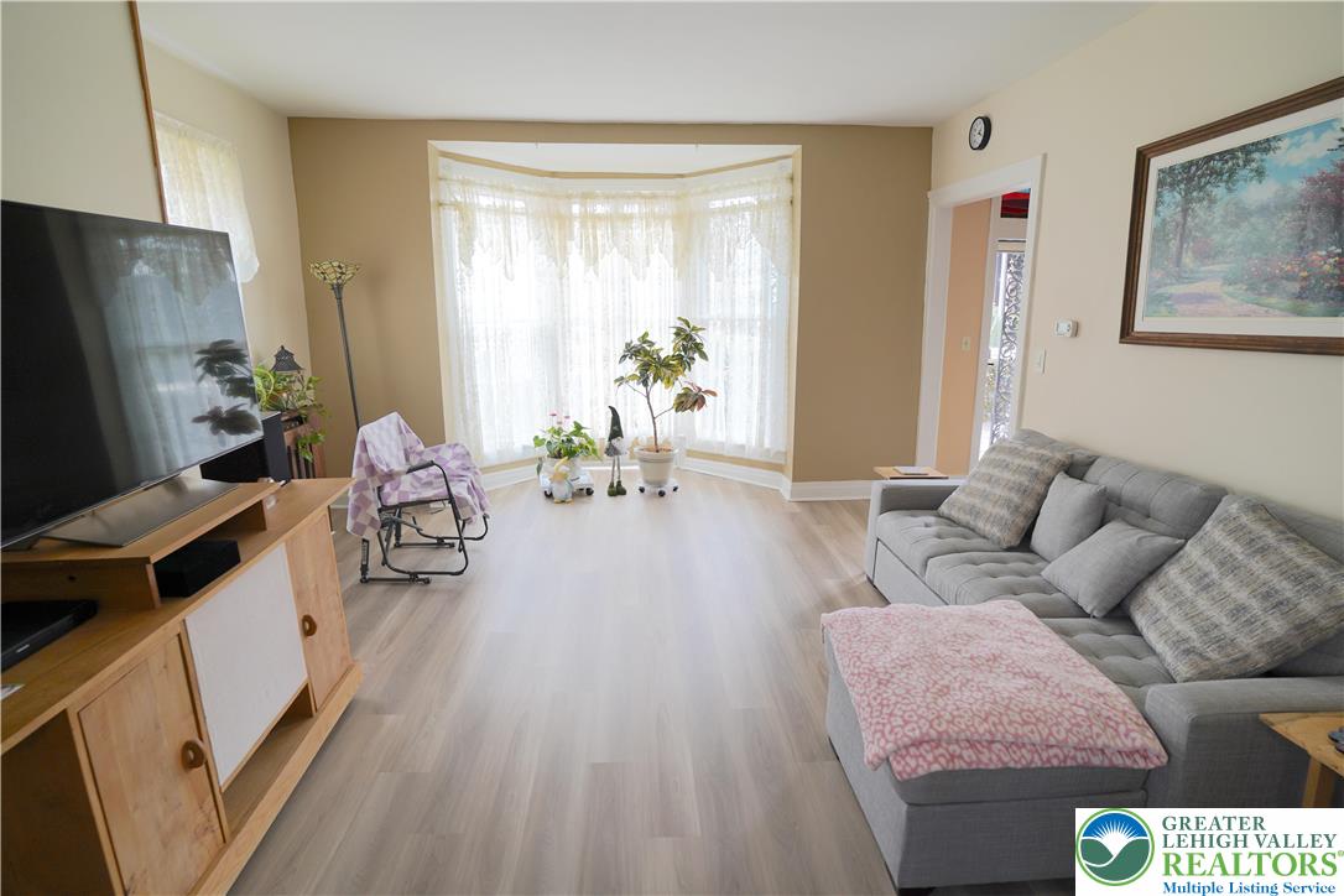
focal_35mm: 17
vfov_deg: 70.4
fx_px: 635
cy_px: 448
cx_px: 672
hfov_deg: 93.3
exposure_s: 1/60
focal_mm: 17
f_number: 4
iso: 200
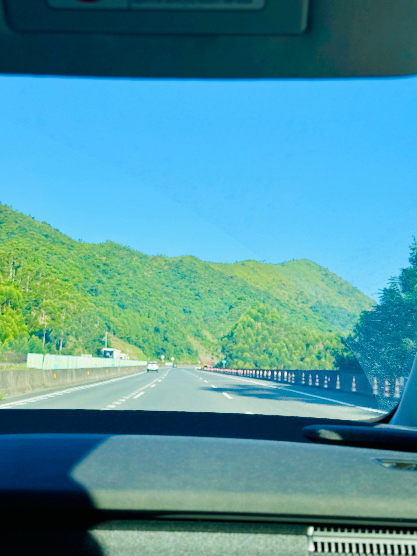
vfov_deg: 39.7
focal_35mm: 48
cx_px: 208
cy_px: 278
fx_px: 771
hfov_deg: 30.3
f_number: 1.78
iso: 64
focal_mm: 6.76
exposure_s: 1/1724
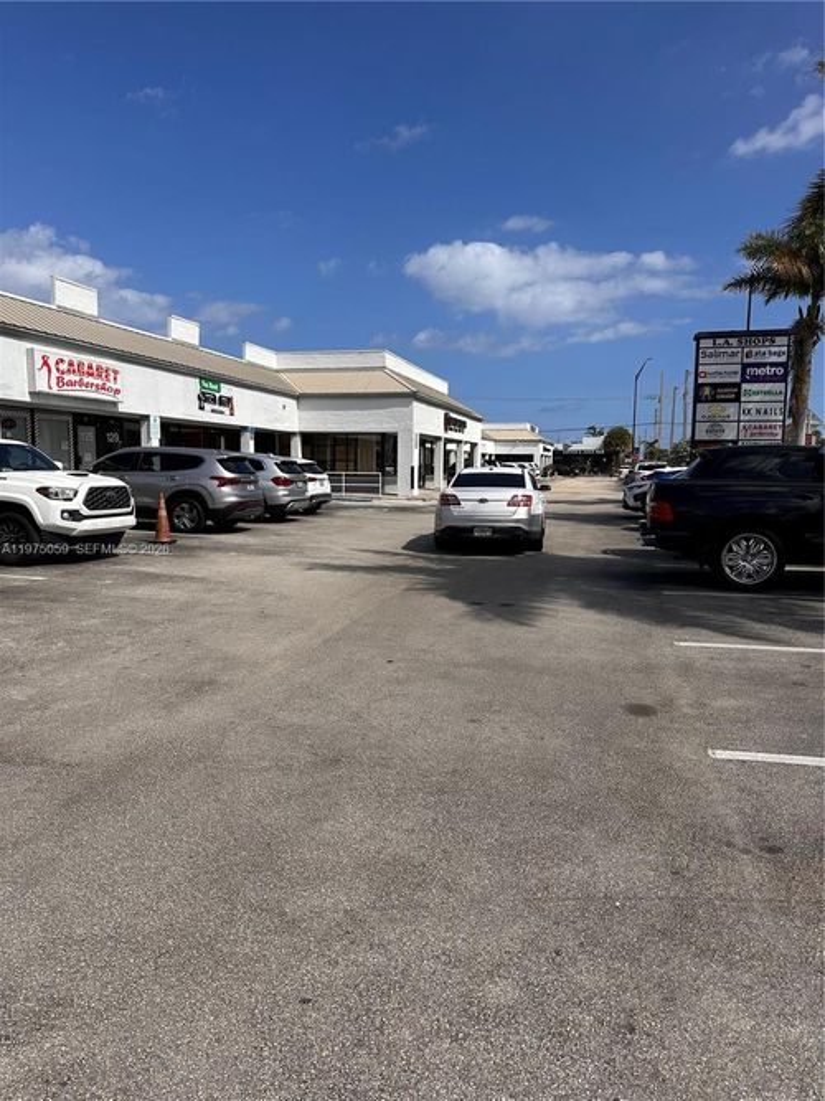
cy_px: 550
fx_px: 763
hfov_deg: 56.8
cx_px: 412
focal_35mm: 24
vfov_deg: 71.6
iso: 80
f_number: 1.78
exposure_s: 1/8197
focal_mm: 6.86
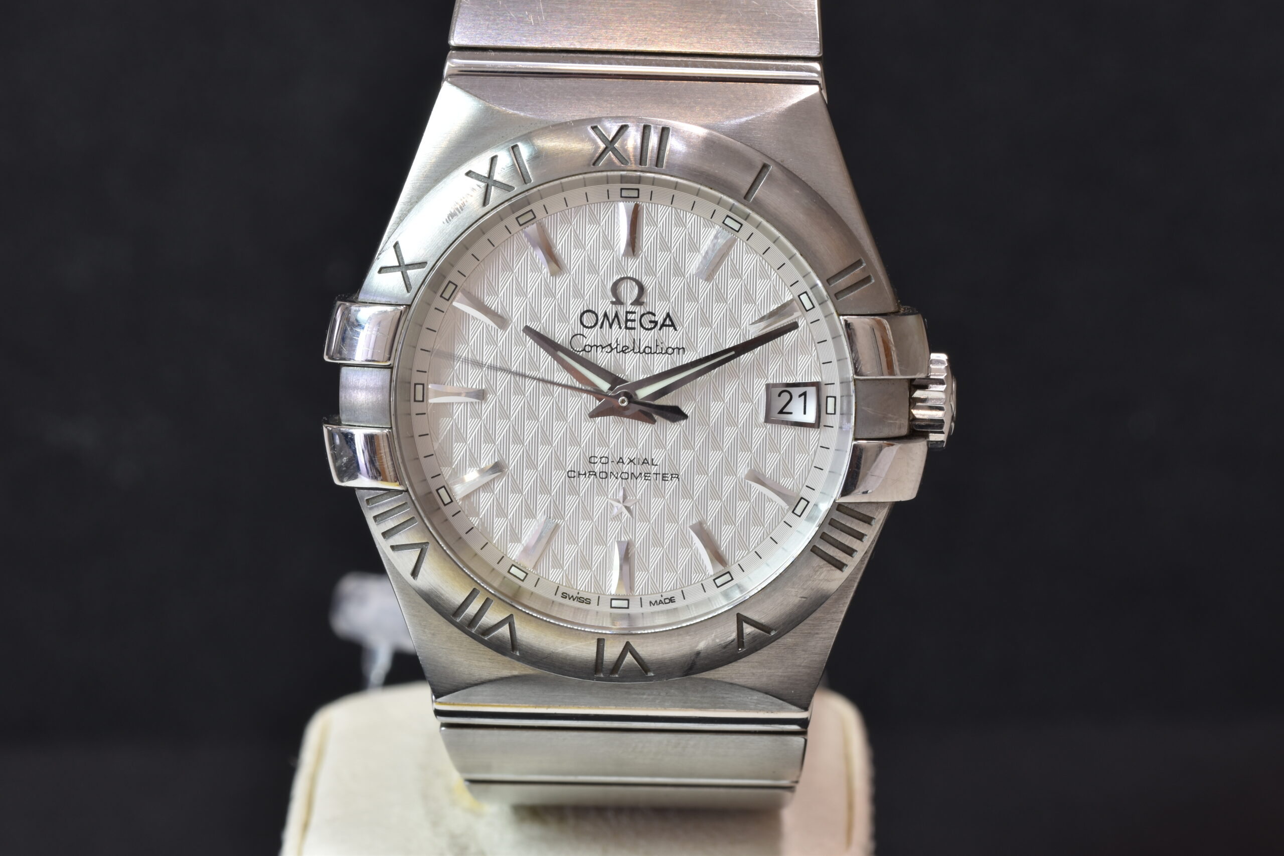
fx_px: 4815
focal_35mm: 135
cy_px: 428
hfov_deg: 15.2
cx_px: 642
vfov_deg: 10.2
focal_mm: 90
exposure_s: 1/2.5
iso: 100
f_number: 14
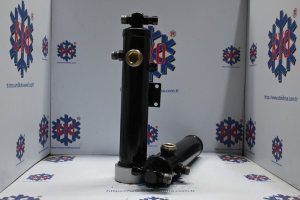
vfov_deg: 34.2
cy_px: 100
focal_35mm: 39
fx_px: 325
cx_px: 150
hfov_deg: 49.6
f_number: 4.5
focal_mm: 26
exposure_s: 1/125
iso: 1000
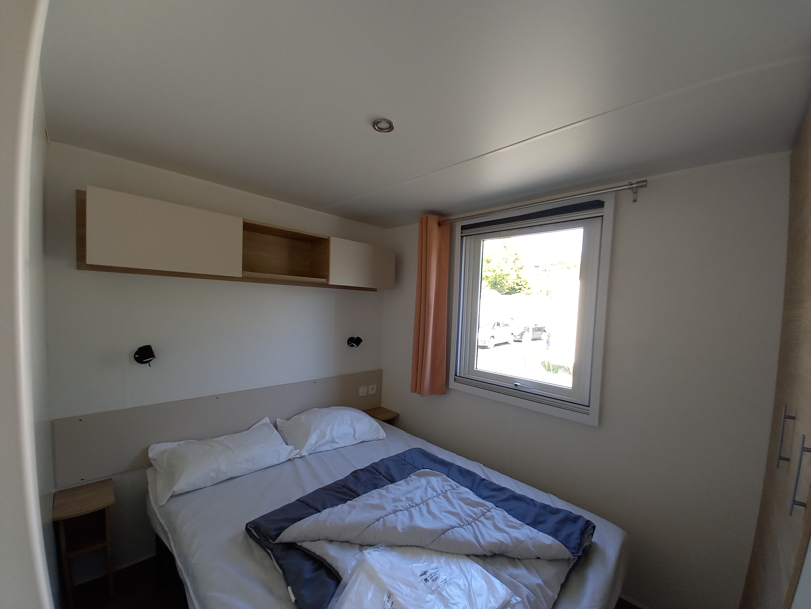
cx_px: 406
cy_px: 304
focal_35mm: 13
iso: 50
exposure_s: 1/50
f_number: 2.2
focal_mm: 1.42
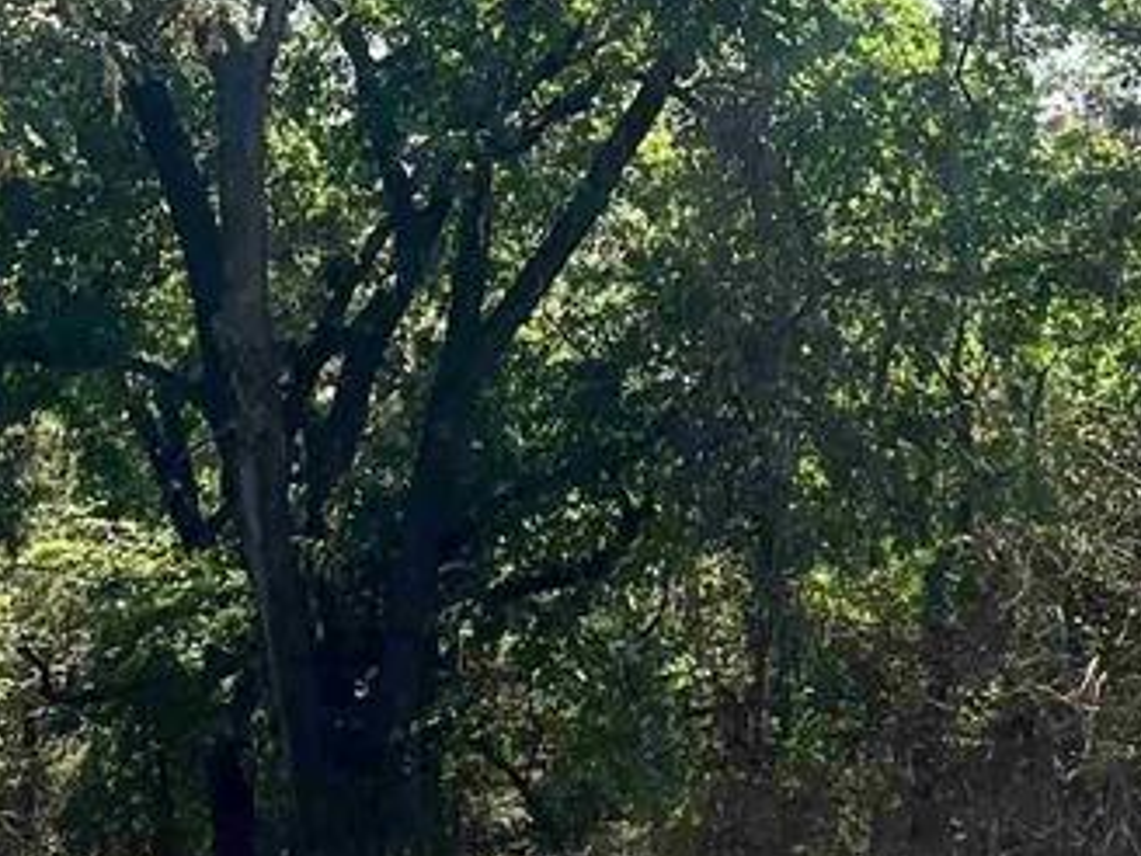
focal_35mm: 114
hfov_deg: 17.2
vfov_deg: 12.9
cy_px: 80
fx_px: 3758
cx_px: 327
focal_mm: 5.1
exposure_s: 1/1000
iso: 50
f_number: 1.6
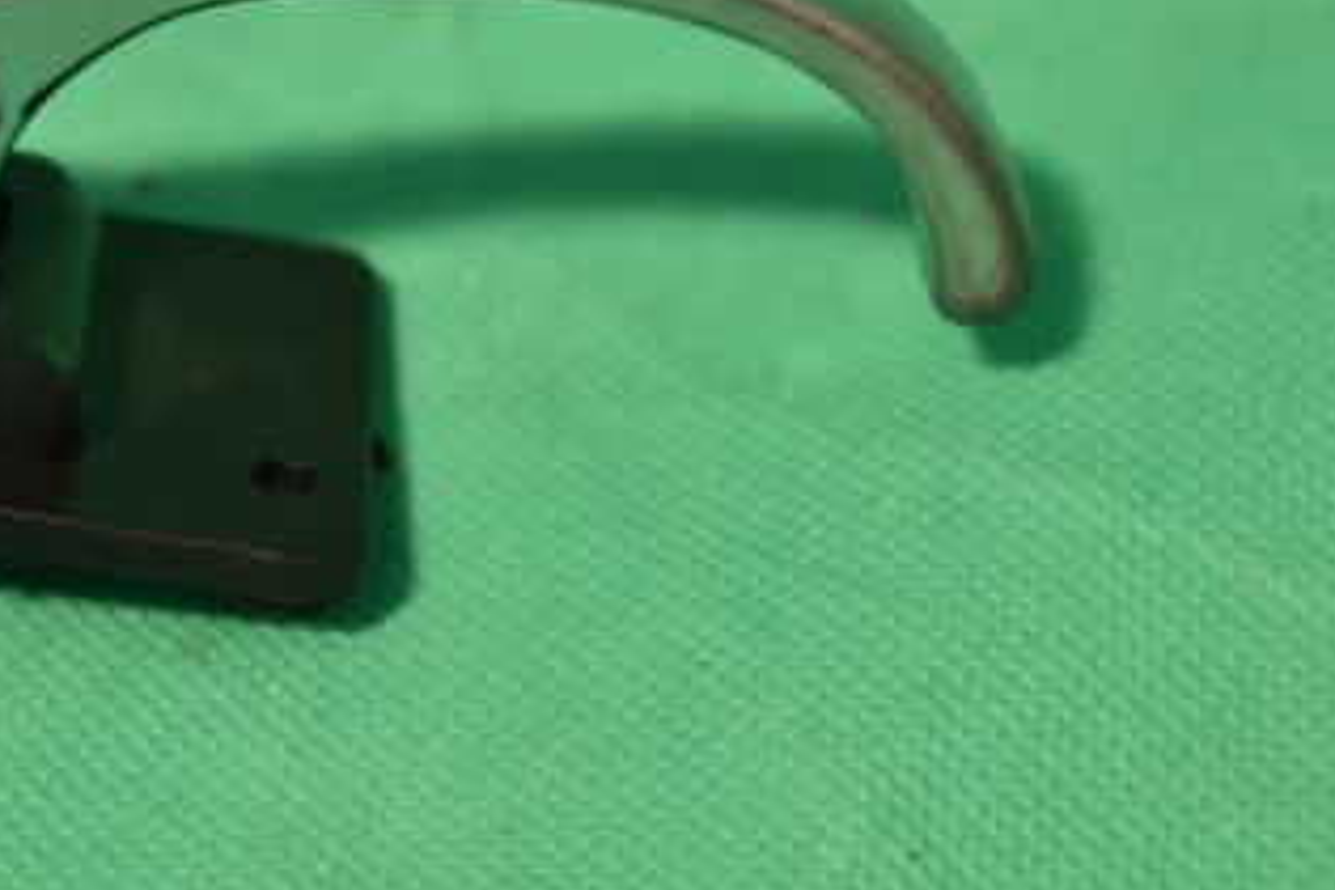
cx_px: 165
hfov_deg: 13.0
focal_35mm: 157
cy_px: 360
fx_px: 5820
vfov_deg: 8.7
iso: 450
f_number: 5.6
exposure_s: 1/100
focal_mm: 55
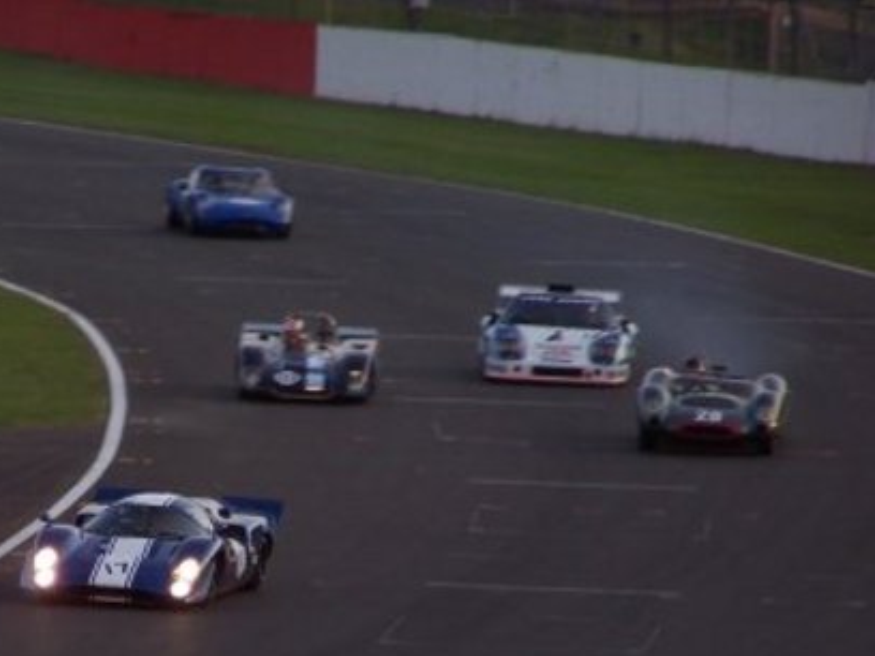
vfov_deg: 2.5
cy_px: 512
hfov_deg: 3.3
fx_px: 15065
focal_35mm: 596
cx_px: 191
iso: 100
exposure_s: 1/180
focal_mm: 63
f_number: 4
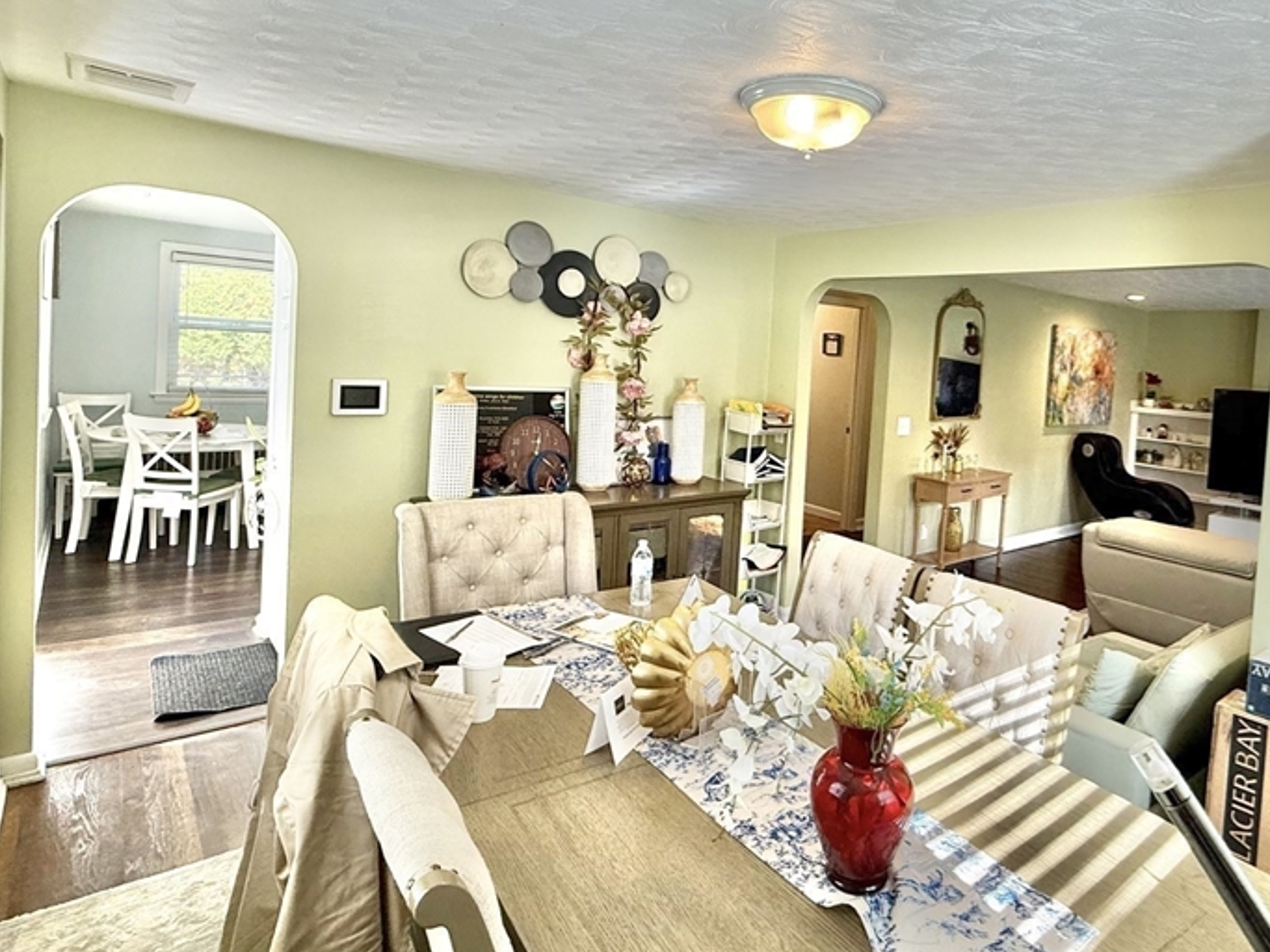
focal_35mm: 21
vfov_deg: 62.8
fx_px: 770
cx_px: 798
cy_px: 377
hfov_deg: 77.5
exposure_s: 1/120
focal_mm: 2.22
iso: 160
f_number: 2.2
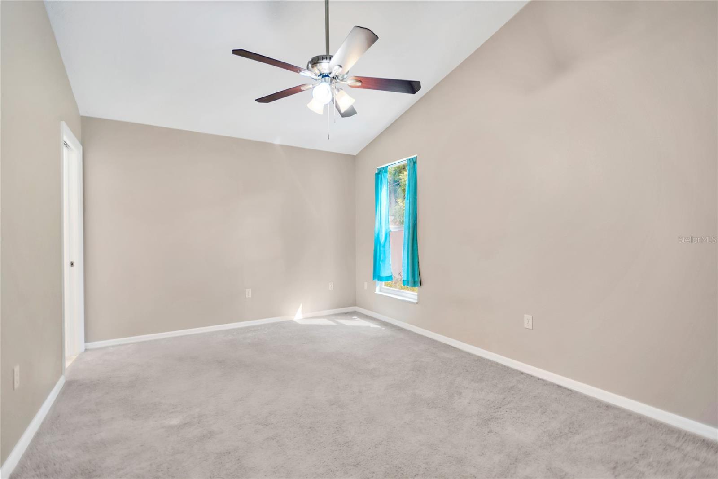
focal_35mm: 17
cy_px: 240
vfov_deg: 70.5
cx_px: 359
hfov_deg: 93.3
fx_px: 339
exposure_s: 1/160
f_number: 2.8
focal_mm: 17
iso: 400
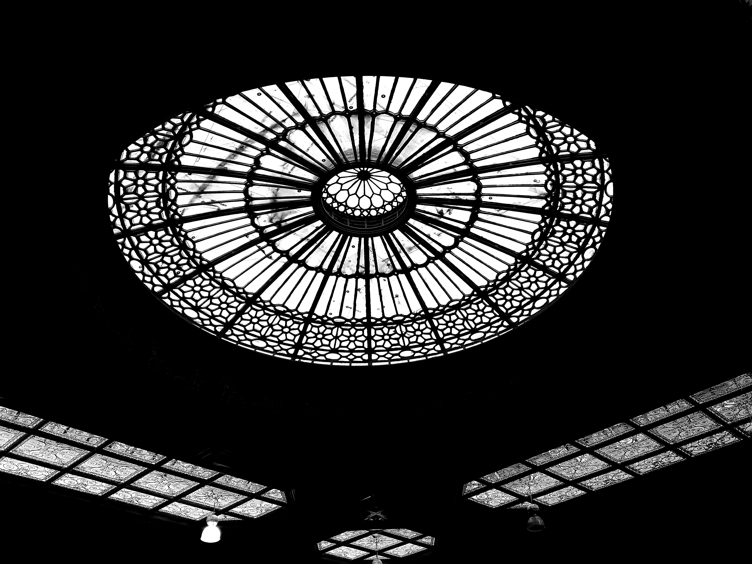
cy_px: 282
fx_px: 587
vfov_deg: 51.4
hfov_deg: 65.3
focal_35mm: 27
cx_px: 376
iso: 50
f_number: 1.9
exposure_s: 1/100
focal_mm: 3.6
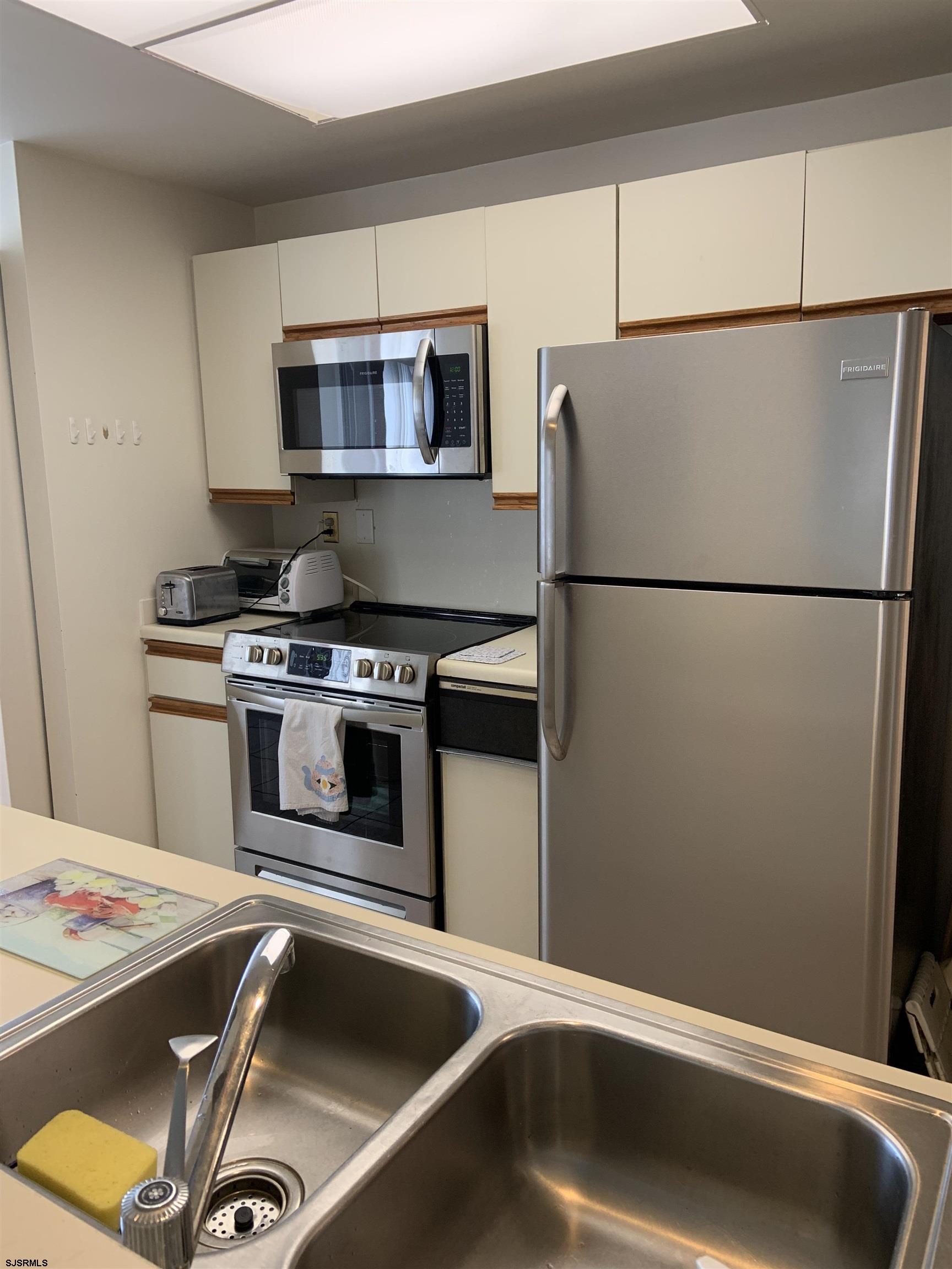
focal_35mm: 26
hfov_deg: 53.1
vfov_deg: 67.3
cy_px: 634
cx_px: 476
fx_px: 953
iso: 80
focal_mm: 4.25
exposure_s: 1/60
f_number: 1.8
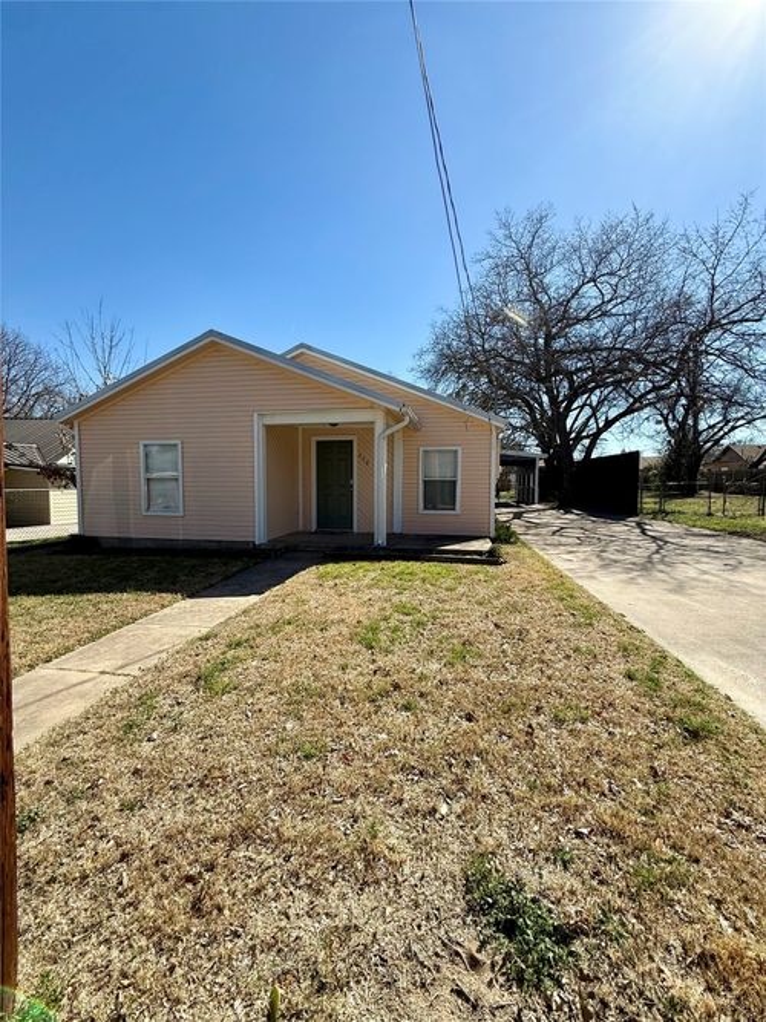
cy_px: 511
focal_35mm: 14
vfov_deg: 102.1
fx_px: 413
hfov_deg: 85.7
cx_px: 383
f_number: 2.2
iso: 50
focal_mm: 2.22
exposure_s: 1/1534
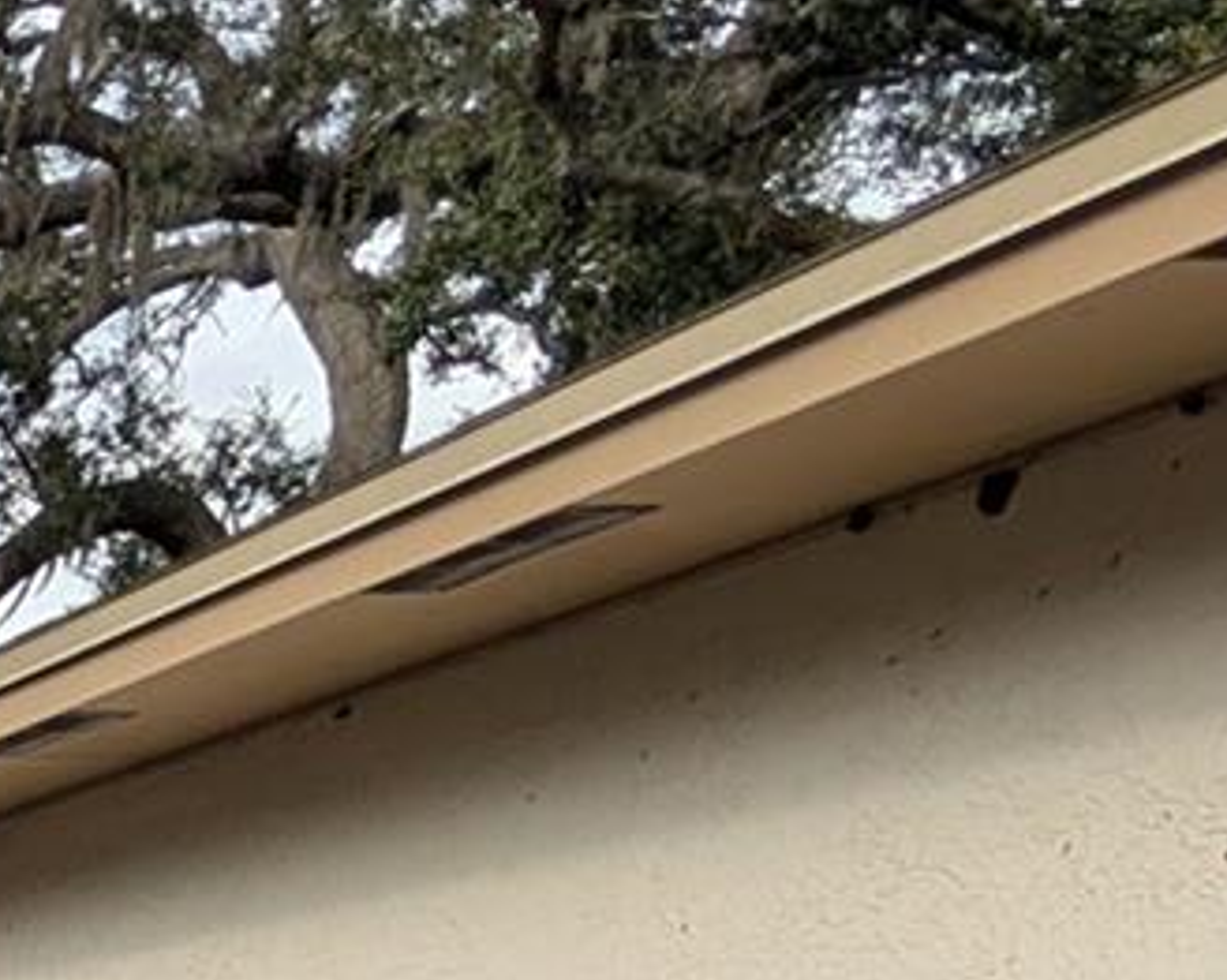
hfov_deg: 18.9
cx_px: -1261
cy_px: 1463
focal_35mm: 57
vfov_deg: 22.1
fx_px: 2069
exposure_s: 1/1828
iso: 55
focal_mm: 2.02
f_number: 1.7
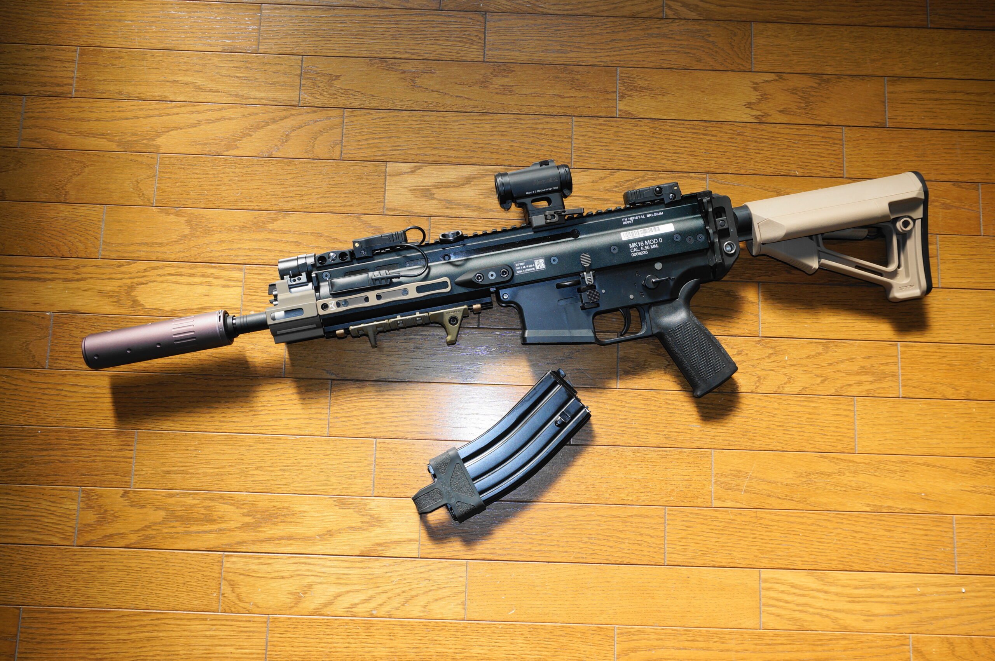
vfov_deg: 43.5
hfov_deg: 62.0
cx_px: 498
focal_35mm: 30
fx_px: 828
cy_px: 330
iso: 100
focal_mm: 20
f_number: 6.3
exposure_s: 1/60
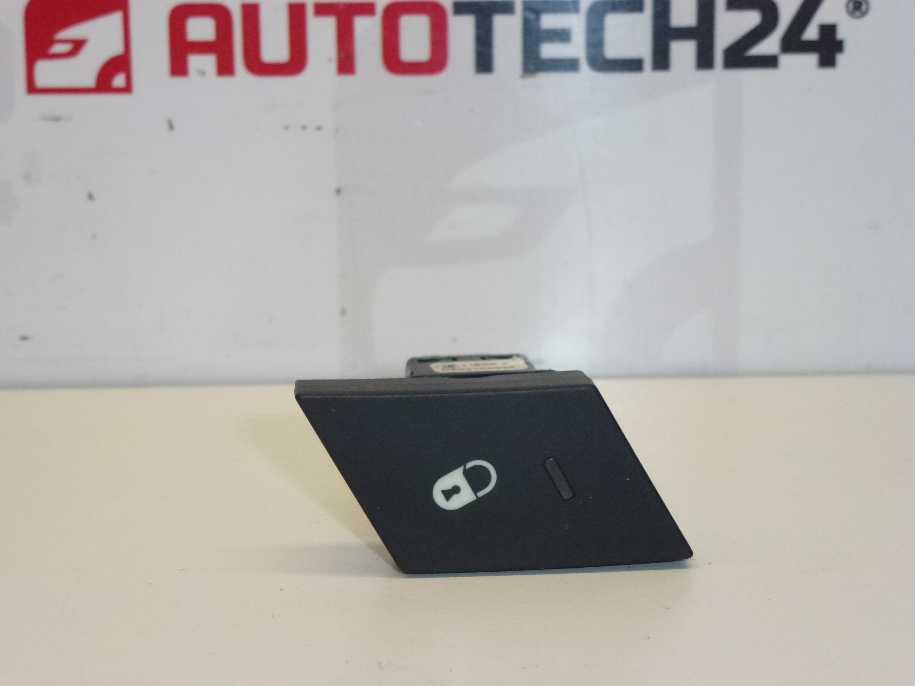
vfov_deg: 16.6
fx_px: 2353
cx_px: 458
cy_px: 343
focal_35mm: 89
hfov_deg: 22.0
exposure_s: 1/200
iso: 400
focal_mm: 16
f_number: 4.9
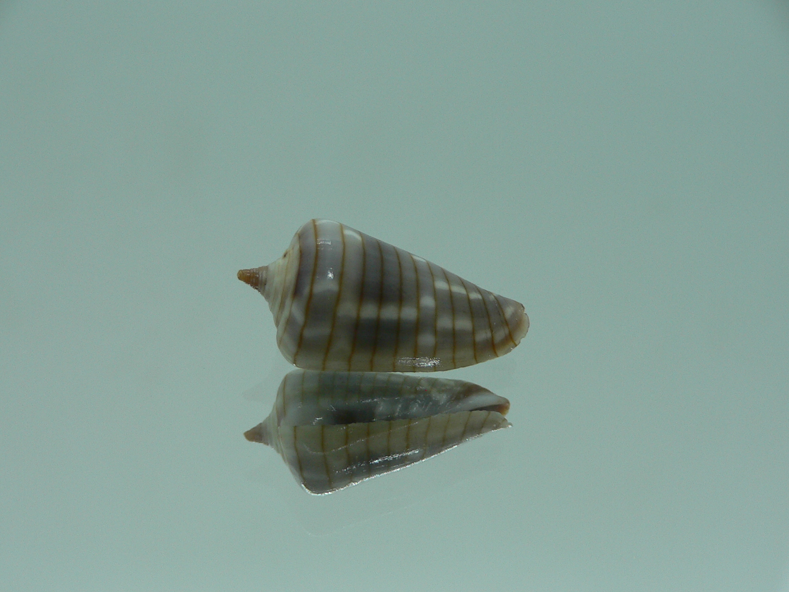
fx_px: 889
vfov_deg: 36.8
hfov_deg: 47.8
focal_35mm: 39
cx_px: 377
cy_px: 325
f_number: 2.8
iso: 80
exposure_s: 1/60
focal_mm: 4.6
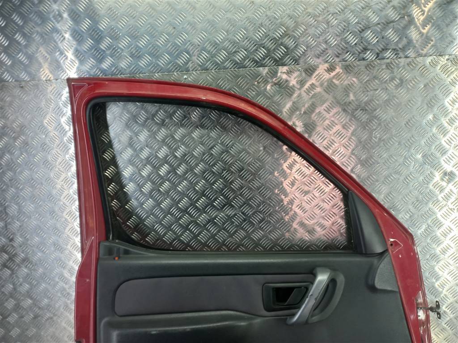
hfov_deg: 69.4
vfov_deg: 54.9
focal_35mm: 25
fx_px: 331
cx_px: 229
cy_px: 172
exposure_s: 1/50
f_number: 1.8
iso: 40
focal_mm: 4.6
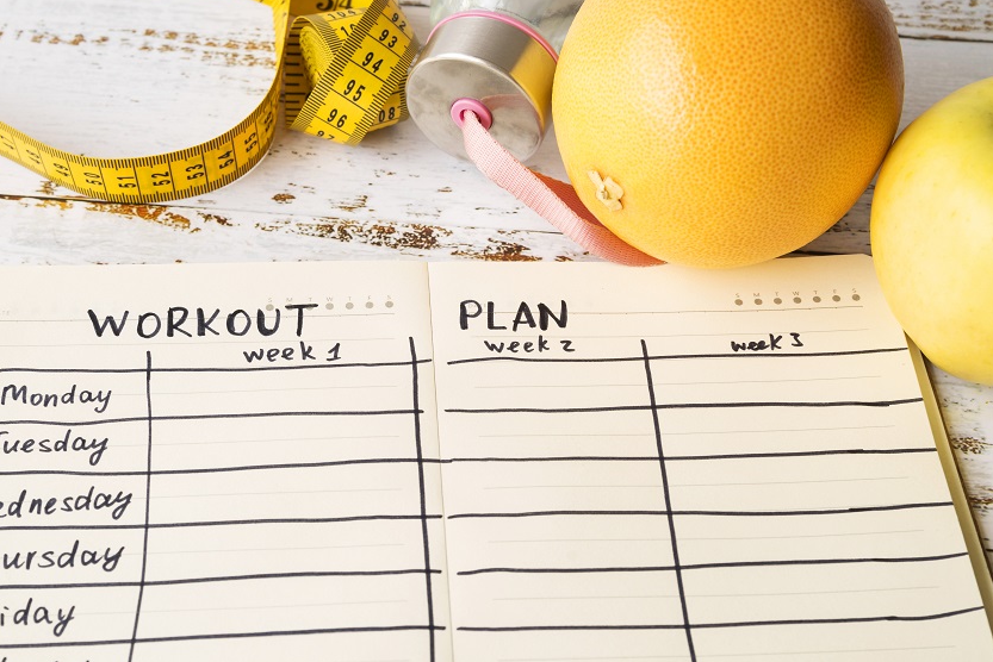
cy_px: 347
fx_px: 1821
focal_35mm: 66
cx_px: 404
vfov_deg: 20.6
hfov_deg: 30.4
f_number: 9
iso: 100
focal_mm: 55
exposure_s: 1/8
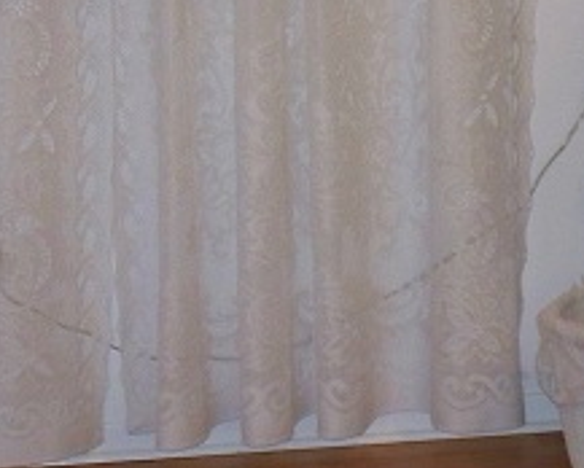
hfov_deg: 14.5
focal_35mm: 132
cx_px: 431
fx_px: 2284
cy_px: -172
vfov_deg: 11.4
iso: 200
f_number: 2.8
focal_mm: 7.54
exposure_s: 1/30
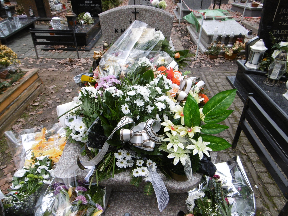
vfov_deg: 56.8
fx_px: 200
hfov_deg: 71.6
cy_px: 108
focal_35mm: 24
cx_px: 144
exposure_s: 1/80
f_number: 3.1
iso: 100
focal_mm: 4.3
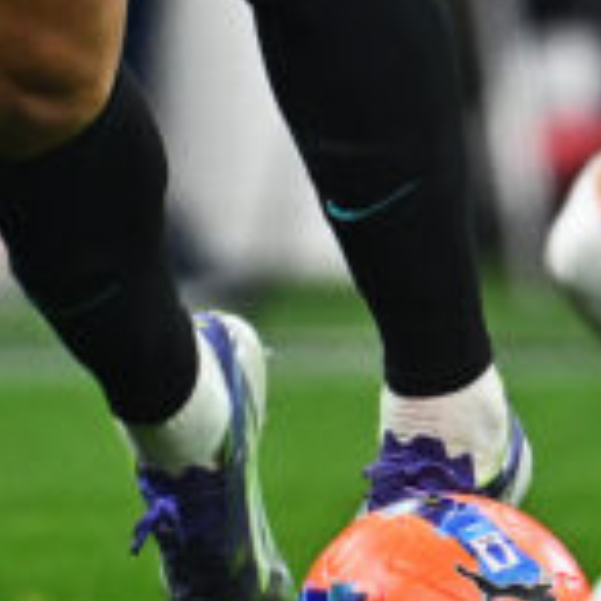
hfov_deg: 0.7
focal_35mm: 2367
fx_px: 46494
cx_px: 574
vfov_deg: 0.7
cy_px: -519
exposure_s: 1/1600
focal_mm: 400
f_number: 2.8
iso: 1600
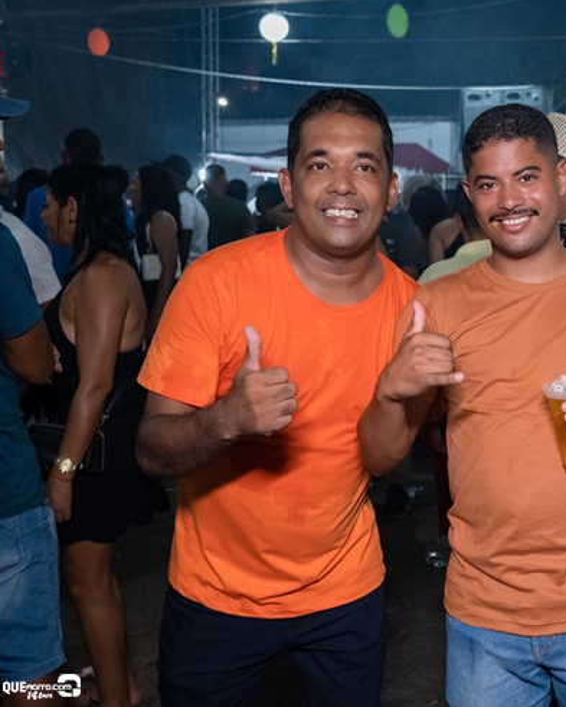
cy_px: 353
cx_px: 522
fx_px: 1068
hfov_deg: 28.4
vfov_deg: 36.6
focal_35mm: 51
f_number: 3.2
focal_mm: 24
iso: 2500
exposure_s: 1/250
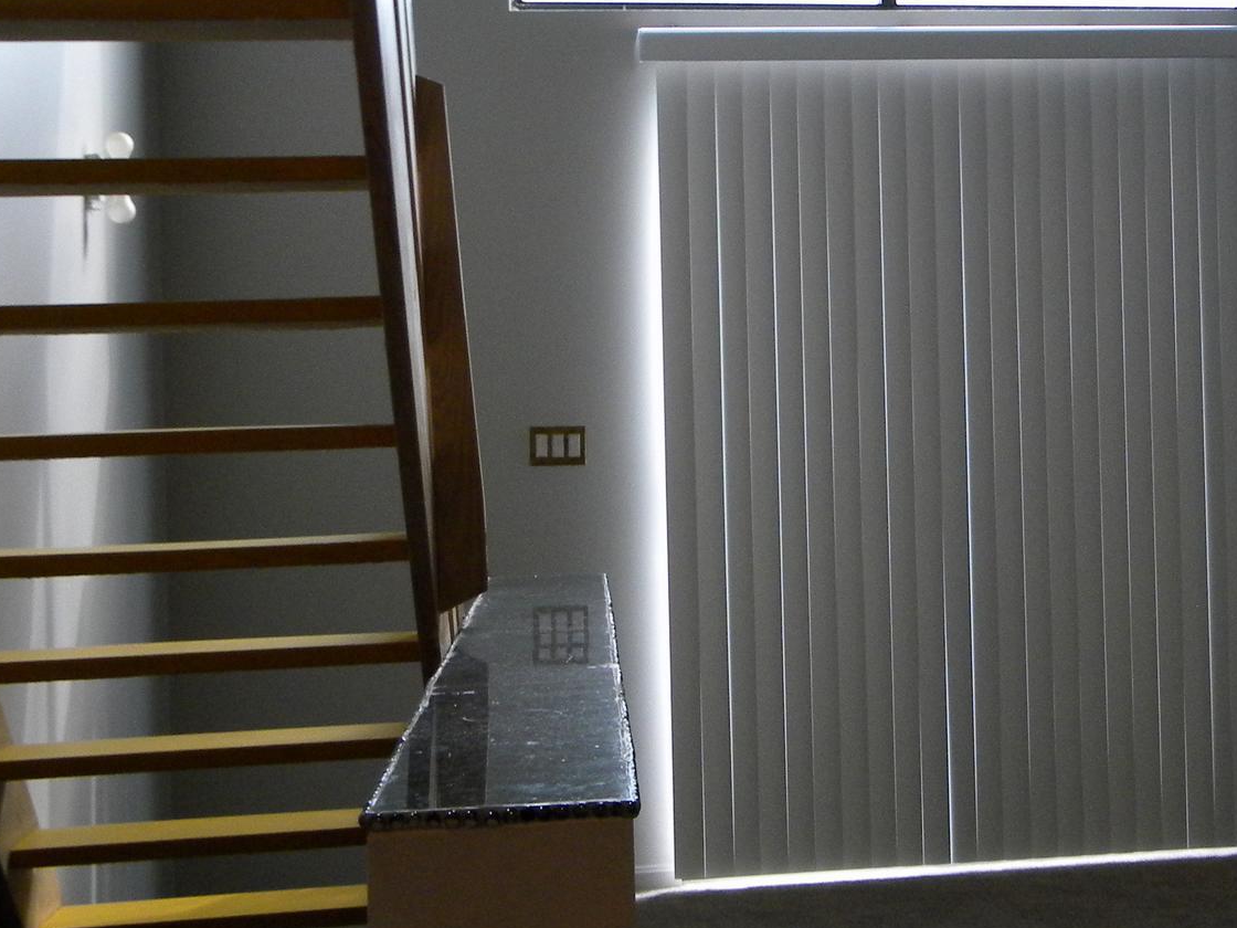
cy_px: 378
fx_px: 2680
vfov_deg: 19.6
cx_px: 1117
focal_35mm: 75
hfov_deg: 25.2
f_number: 3.8
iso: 253
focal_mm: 7.3
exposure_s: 1/72.4
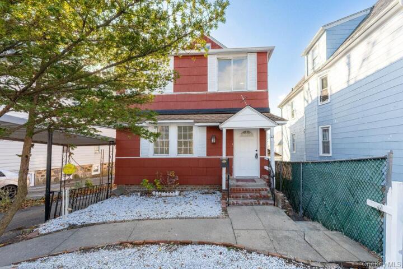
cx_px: 202
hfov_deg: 104.3
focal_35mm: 14
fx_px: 157
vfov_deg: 81.2
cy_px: 134
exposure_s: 1/2000
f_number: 8
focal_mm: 14
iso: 800
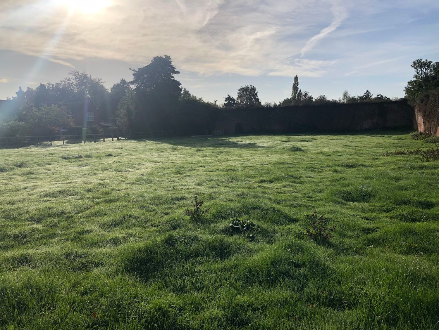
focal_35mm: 28
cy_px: 165
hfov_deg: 63.4
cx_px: 220
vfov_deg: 49.8
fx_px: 355
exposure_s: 1/3436
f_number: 1.8
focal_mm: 3.99
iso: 20
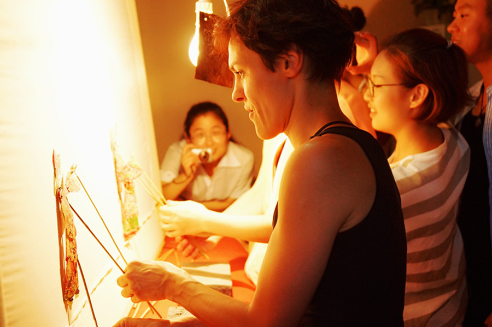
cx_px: 246
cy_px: 164
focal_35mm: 58
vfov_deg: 23.4
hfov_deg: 34.5
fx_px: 792
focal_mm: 39
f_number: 4
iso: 1600
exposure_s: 1/60
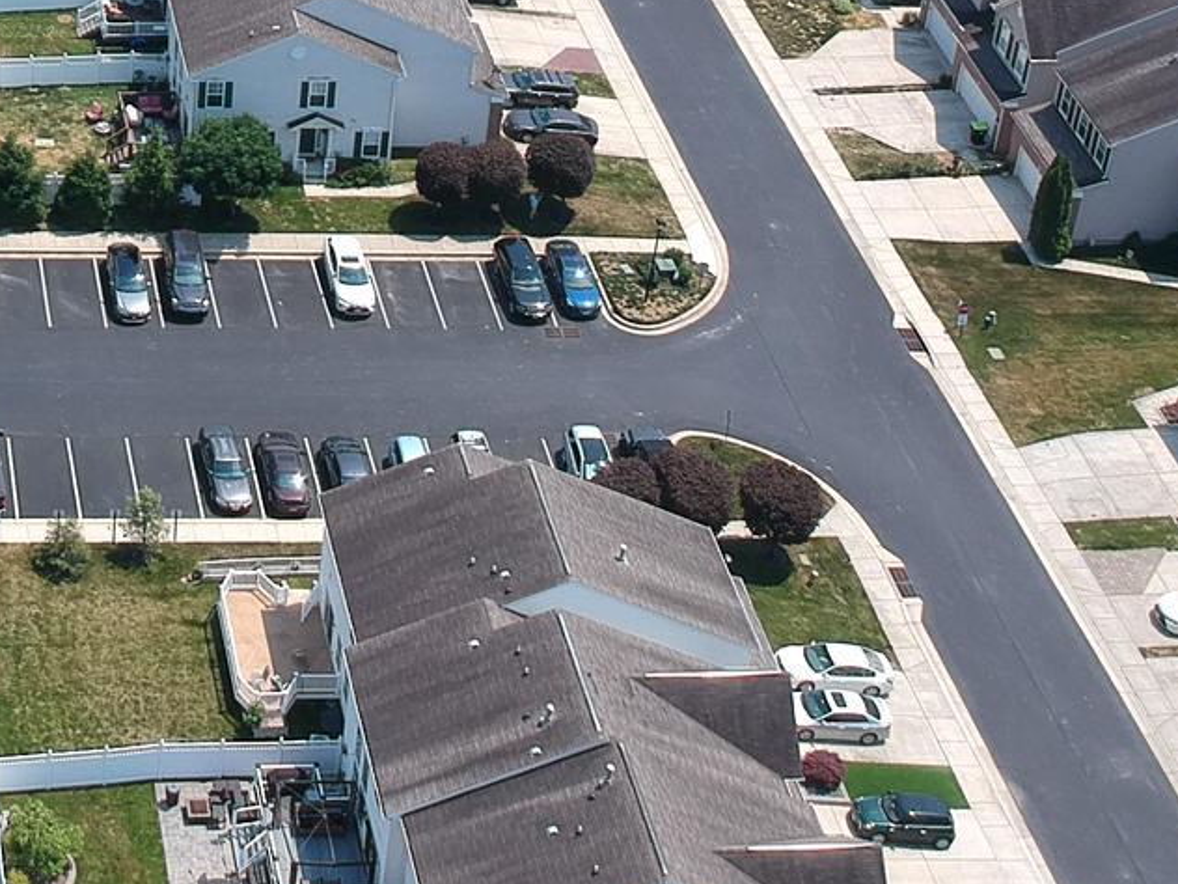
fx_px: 2756
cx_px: -136
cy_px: -410
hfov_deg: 22.7
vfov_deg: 16.7
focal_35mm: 81
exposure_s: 1/1000
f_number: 2.6
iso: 100
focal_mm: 4.49
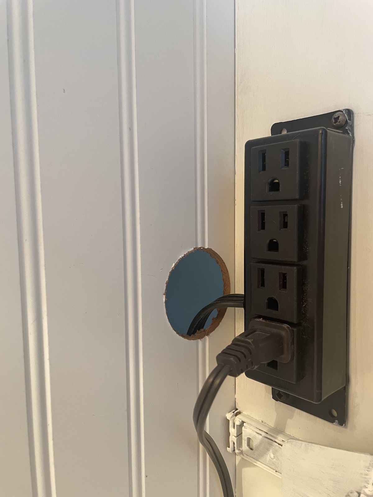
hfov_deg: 53.1
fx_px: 374
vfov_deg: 67.3
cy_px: 248
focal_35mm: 26
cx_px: 186
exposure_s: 1/60
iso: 400
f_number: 1.6
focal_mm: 4.2
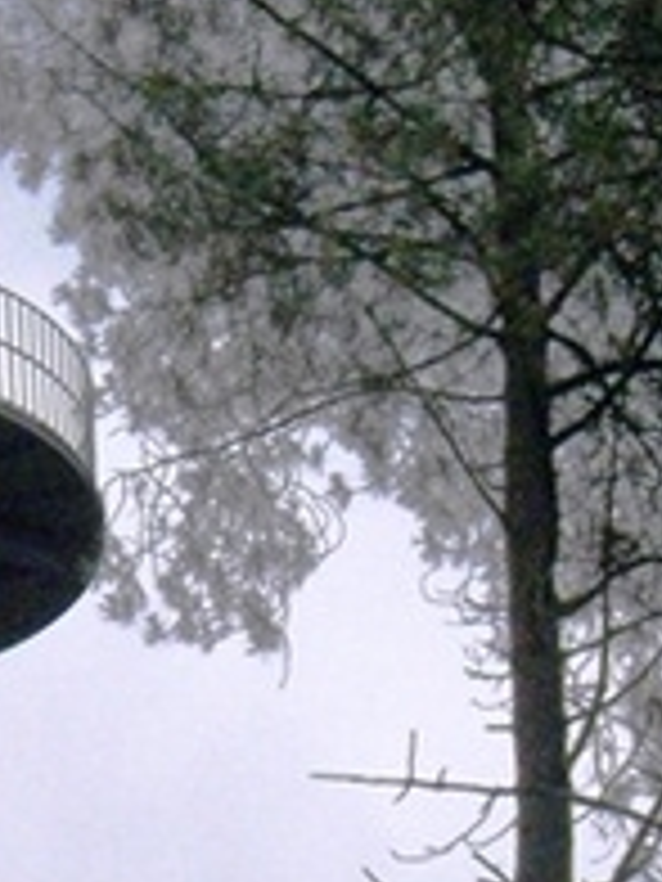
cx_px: -9
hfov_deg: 7.8
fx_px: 4845
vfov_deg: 10.3
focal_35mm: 190
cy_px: 958
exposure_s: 1/320
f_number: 12.6
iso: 200
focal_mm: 11
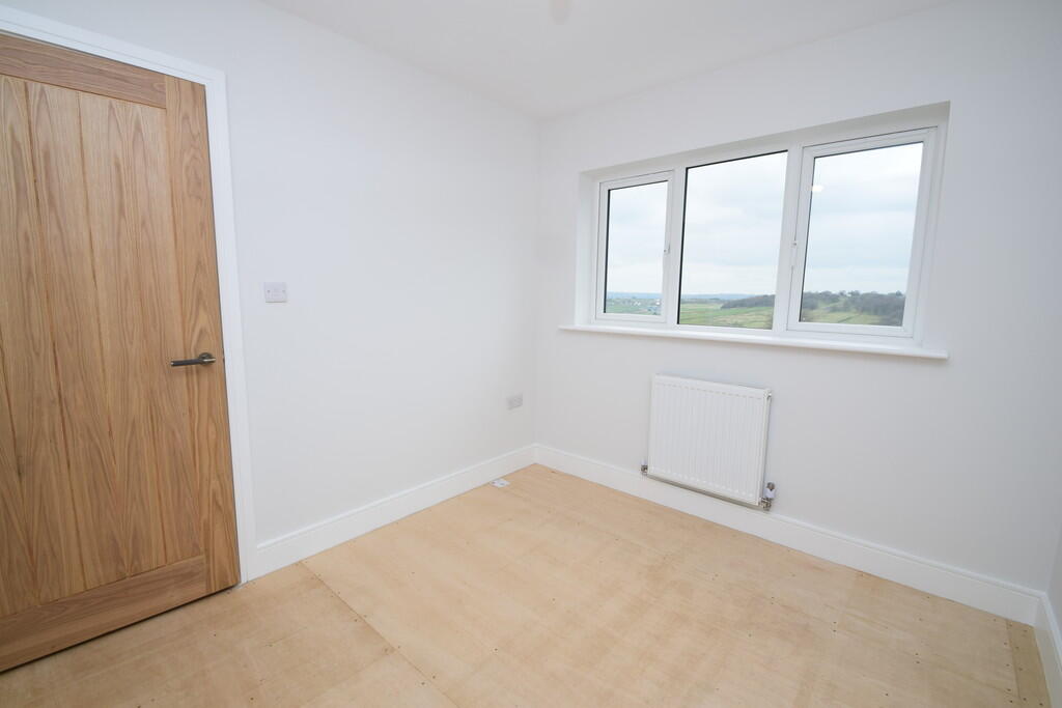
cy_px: 354
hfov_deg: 100.4
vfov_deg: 77.3
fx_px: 443
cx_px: 531
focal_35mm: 15
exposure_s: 1/125
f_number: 9
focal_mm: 10
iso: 400
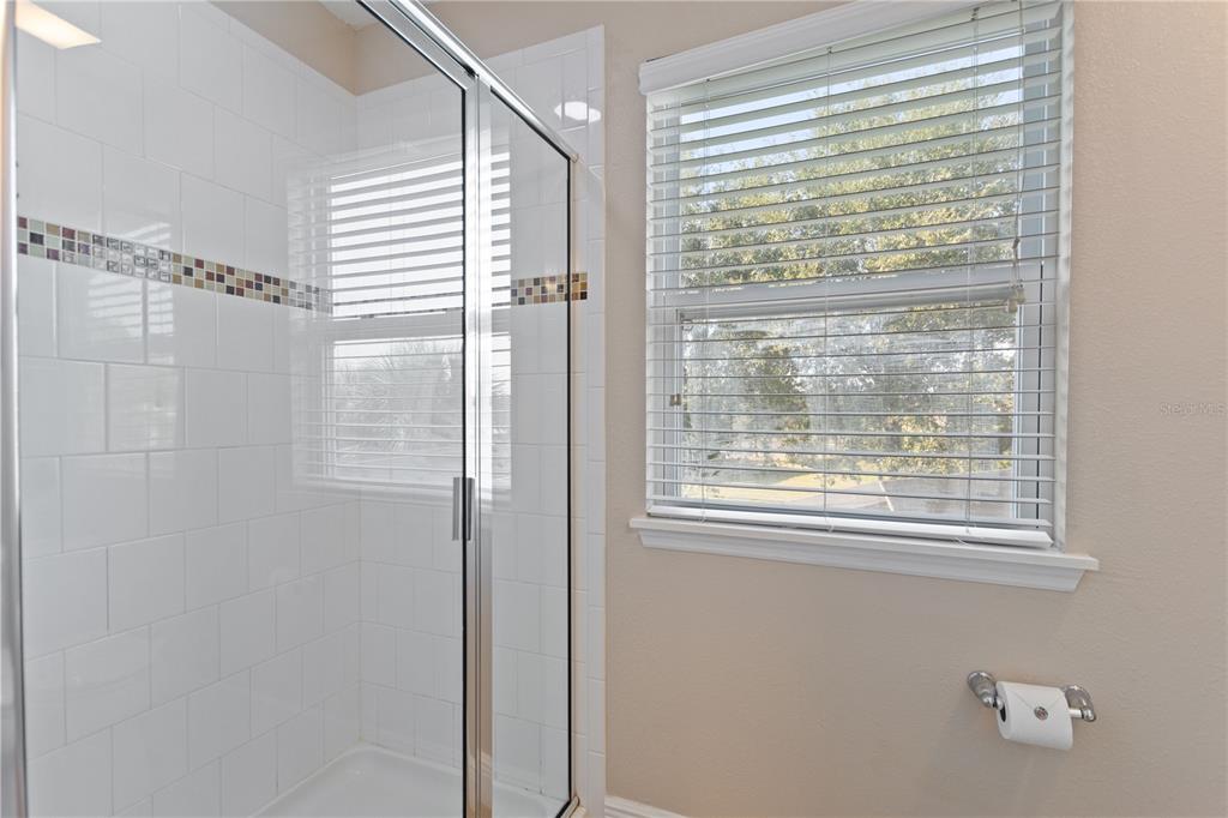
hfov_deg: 100.4
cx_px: 614
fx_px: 511
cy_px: 409
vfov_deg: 77.3
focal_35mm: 15
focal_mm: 10
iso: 400
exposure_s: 1/13
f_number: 4.5
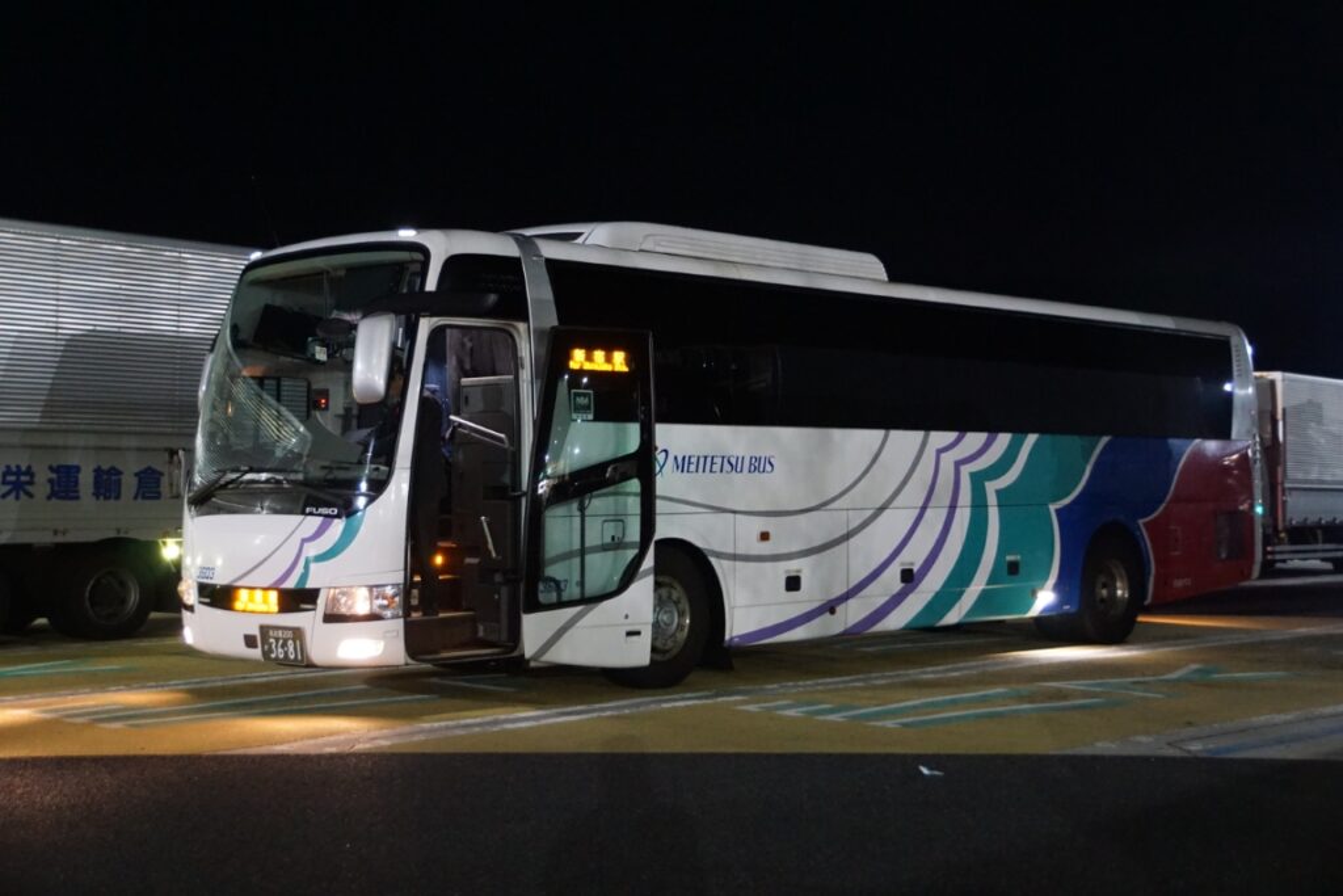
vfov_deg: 29.9
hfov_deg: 43.6
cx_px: 672
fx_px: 1679
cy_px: 448
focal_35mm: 45
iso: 3200
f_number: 4
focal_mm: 30
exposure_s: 1/13
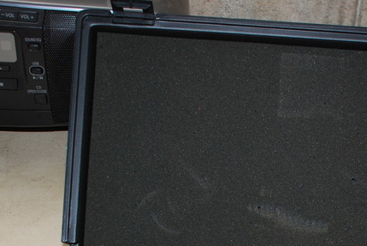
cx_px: 298
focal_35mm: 86
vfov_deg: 15.4
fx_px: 878
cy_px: 291
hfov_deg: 23.3
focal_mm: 24
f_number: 4
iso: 200
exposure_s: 1/80
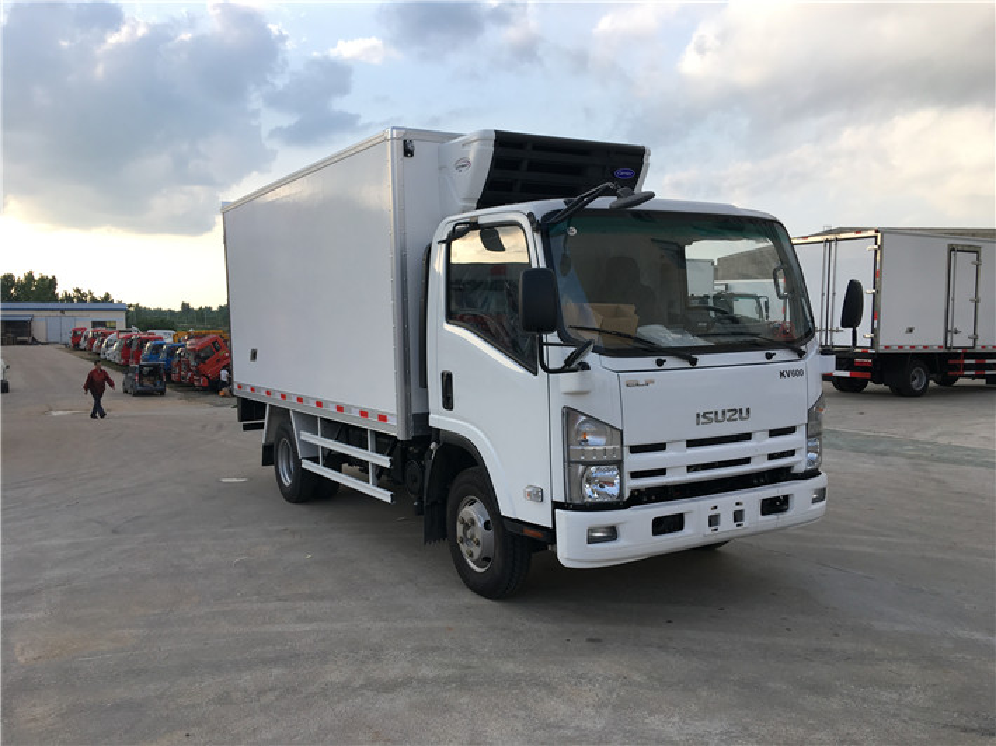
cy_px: 373
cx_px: 498
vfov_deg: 48.2
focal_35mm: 29
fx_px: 834
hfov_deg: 61.7
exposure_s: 1/418
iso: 25
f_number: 2.2
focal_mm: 4.15
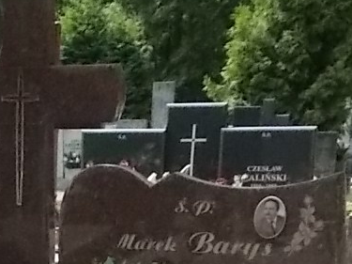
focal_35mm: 111
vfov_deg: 12.5
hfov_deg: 16.5
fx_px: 1128
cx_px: -132
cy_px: 430
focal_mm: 4.6
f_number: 8
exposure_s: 1/250
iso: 400
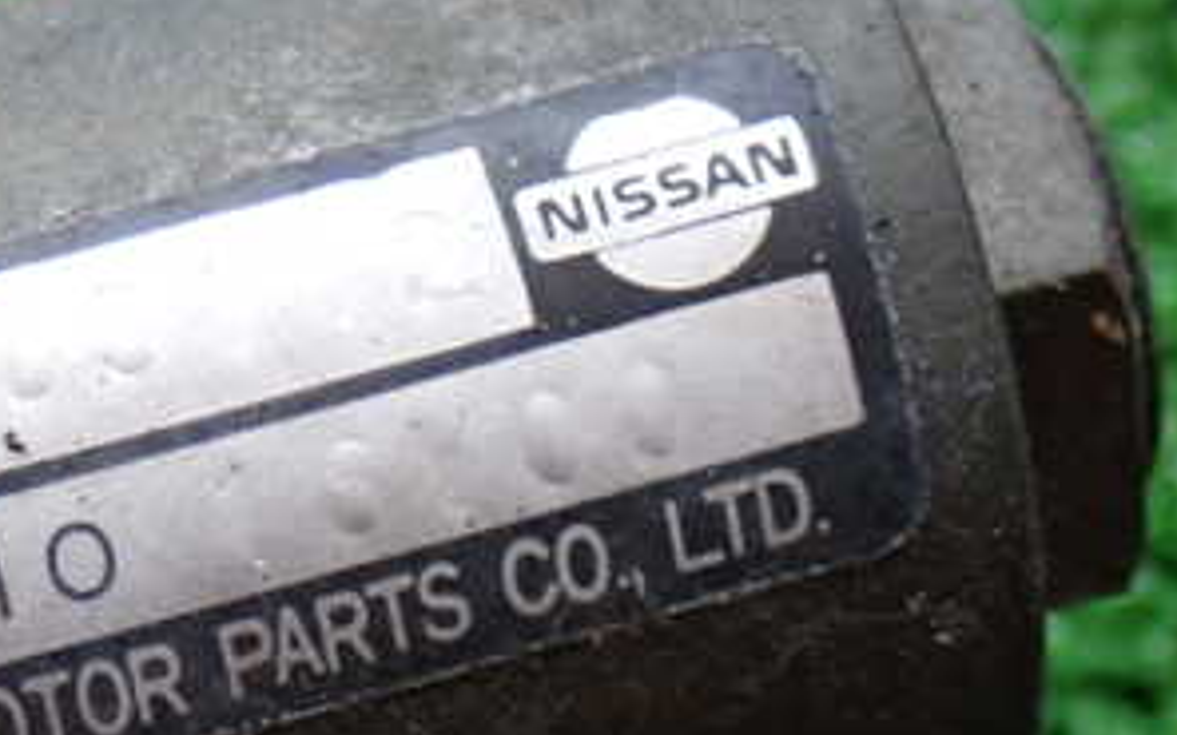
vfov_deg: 7.4
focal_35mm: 176
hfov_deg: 11.8
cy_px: 564
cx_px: 119
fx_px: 5646
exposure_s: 1/80
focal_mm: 14.62
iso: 400
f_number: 4.3
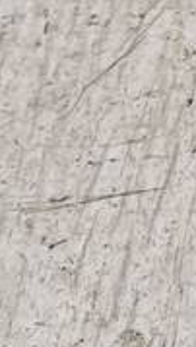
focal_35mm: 168
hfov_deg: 6.8
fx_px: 1549
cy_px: -190
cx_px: 493
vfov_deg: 12.1
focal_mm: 3.95
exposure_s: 1/100
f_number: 1.8
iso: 100
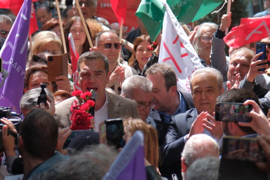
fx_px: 900
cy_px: 90
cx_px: 135
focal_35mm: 120
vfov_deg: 11.4
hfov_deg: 17.1
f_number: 4
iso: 320
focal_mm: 80
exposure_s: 1/1000
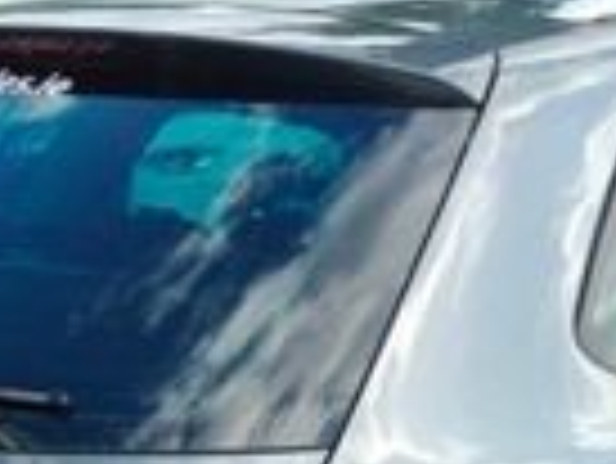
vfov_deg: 13.5
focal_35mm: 105
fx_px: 1870
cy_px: 642
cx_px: 445
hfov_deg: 18.6
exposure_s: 1/263
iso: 64
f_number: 1.7
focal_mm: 6.06
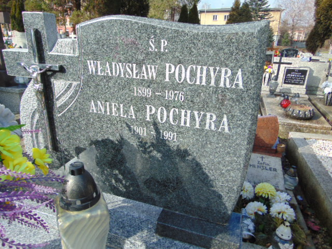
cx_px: 166
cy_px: 124
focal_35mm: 25
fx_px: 240
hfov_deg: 69.4
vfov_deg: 54.9
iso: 80
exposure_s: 1/500
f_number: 3
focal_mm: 4.5
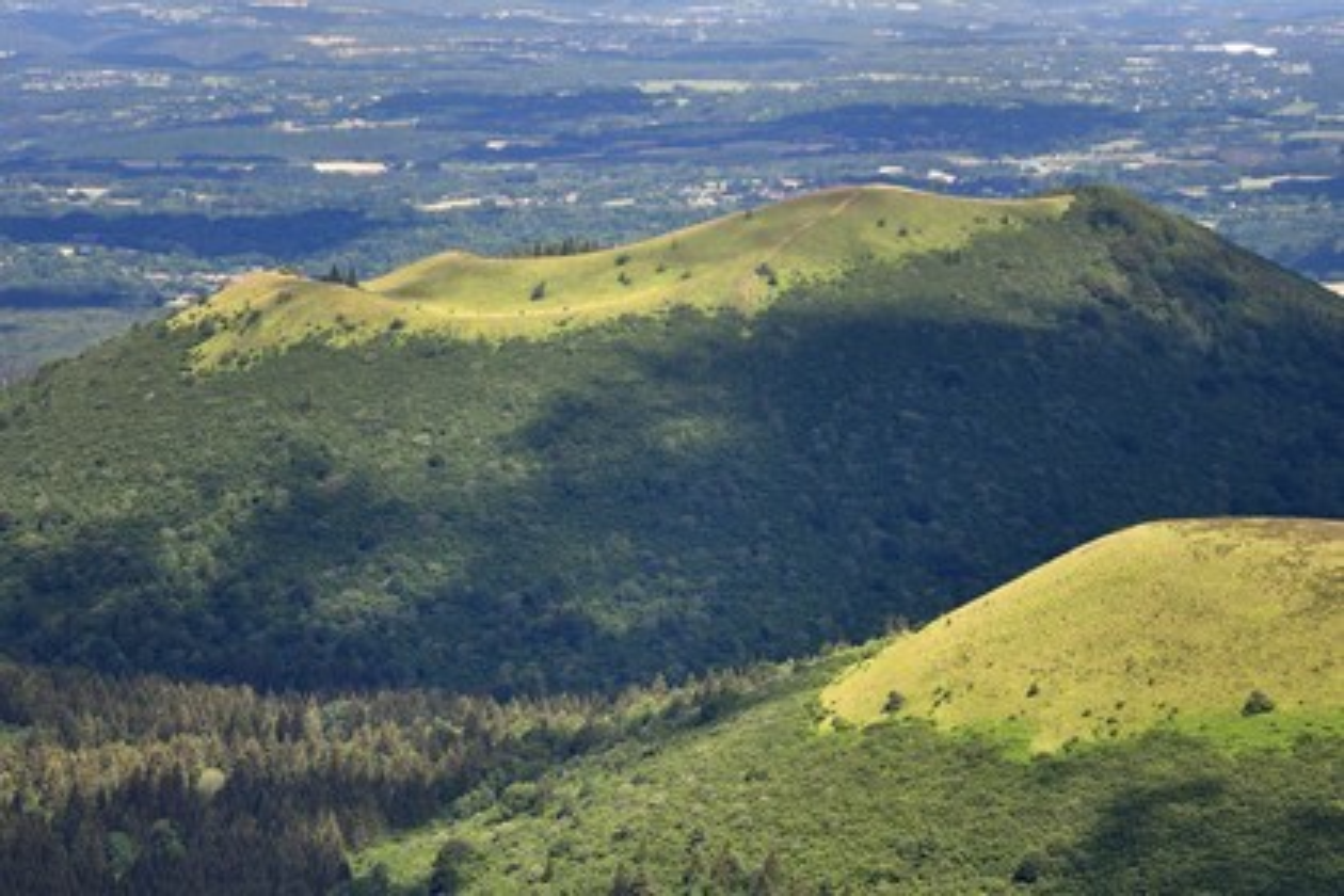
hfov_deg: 13.7
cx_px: 672
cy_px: 448
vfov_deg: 9.1
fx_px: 5600
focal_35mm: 150
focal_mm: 150
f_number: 8
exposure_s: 1/400
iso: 200
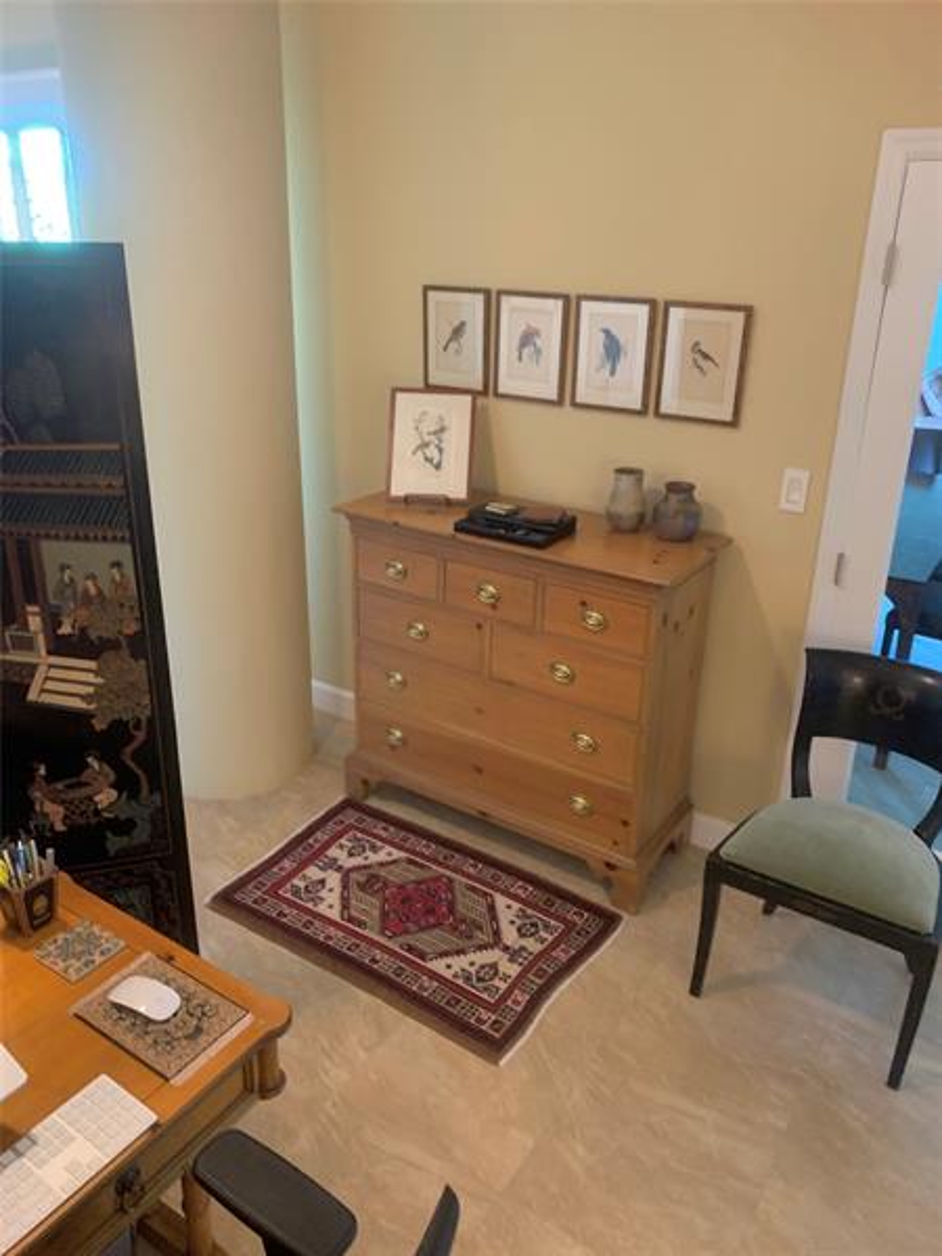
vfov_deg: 67.3
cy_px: 628
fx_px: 943
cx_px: 471
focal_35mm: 26
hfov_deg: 53.1
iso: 320
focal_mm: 4.25
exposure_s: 1/40
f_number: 1.8
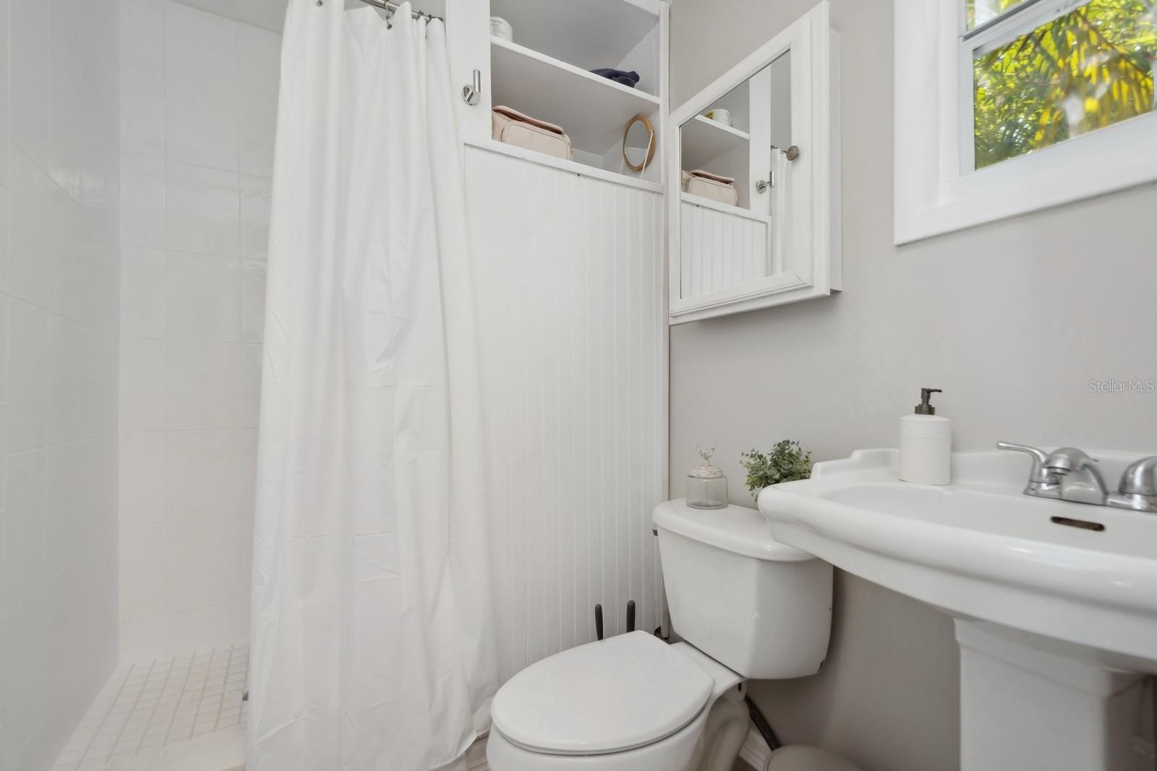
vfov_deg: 77.3
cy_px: 386
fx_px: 482
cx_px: 578
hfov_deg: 100.4
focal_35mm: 15
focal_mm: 10
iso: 200
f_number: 8
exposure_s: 1/8
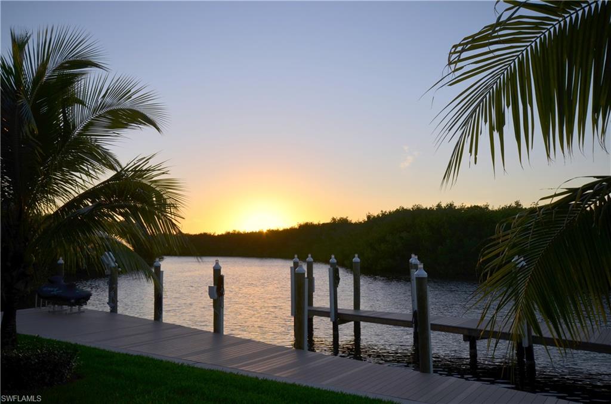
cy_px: 202
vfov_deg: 43.4
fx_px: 508
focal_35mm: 30
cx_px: 306
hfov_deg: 62.1
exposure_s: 1/250
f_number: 8
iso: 125
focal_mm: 20
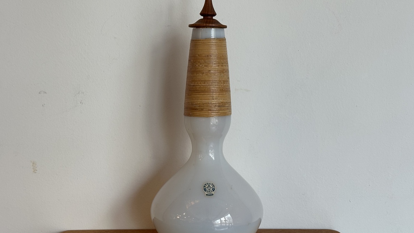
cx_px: 209
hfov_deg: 39.2
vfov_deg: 22.6
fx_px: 582
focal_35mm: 53
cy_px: 117
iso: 80
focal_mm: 6.86
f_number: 1.78
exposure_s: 1/60
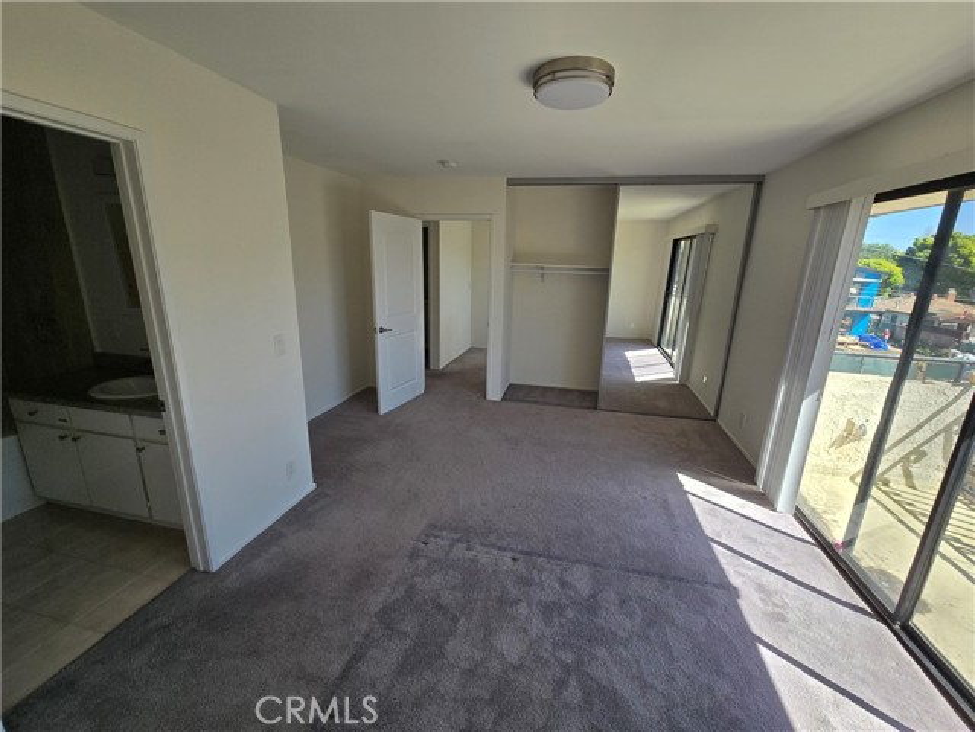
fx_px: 366
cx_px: 488
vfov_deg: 89.9
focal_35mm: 13
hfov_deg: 106.2
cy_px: 366
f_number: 2.2
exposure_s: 1/548
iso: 50
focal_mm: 2.2
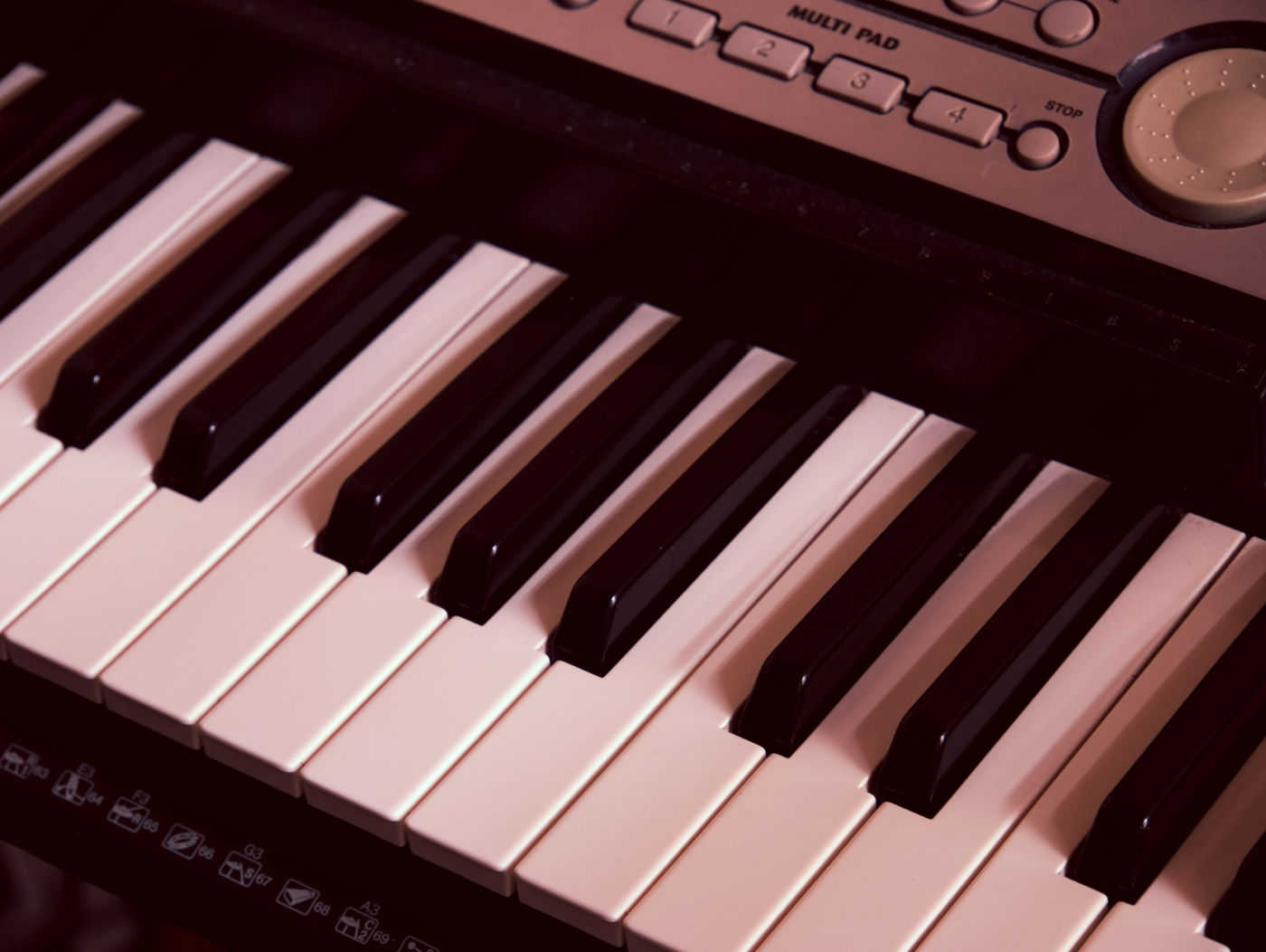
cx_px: 633
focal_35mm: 120
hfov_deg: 16.4
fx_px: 4392
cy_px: 476
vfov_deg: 12.4
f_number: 5.6
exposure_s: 2.5
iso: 200
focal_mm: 60
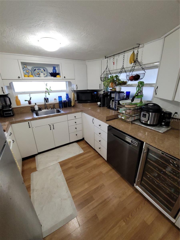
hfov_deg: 89.9
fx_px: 90
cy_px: 120
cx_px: 90
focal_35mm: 13
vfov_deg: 106.2
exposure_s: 1/60
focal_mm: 2.2
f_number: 2.2
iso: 320
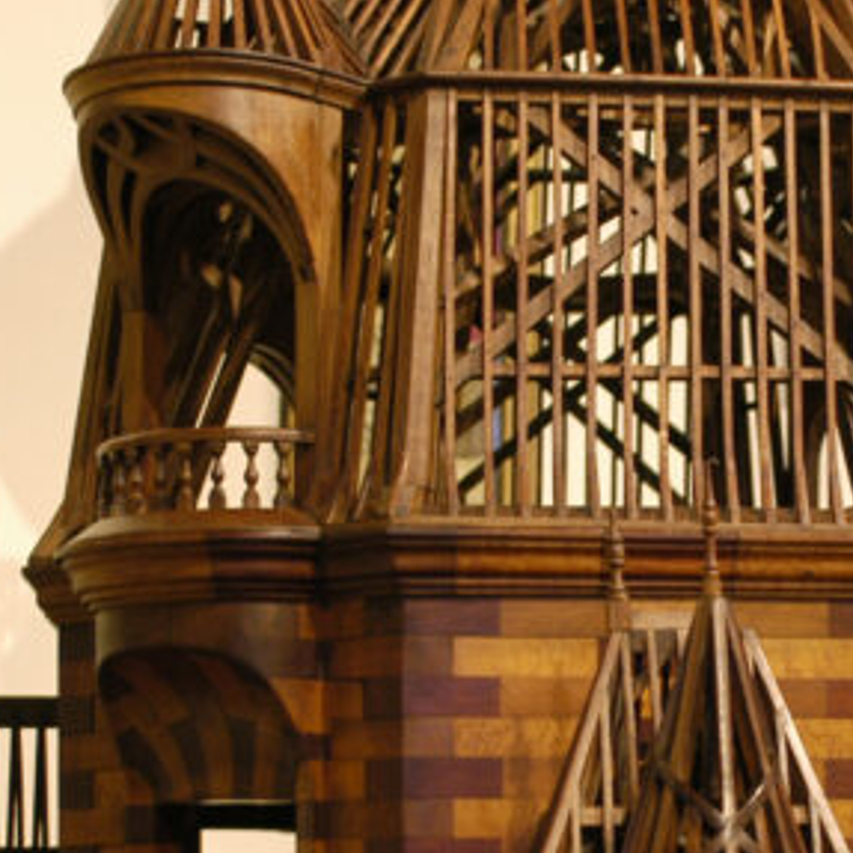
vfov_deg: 15.8
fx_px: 3039
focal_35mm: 109
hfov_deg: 15.8
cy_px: 750
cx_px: 719
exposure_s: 1/10
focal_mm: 24
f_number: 2.8
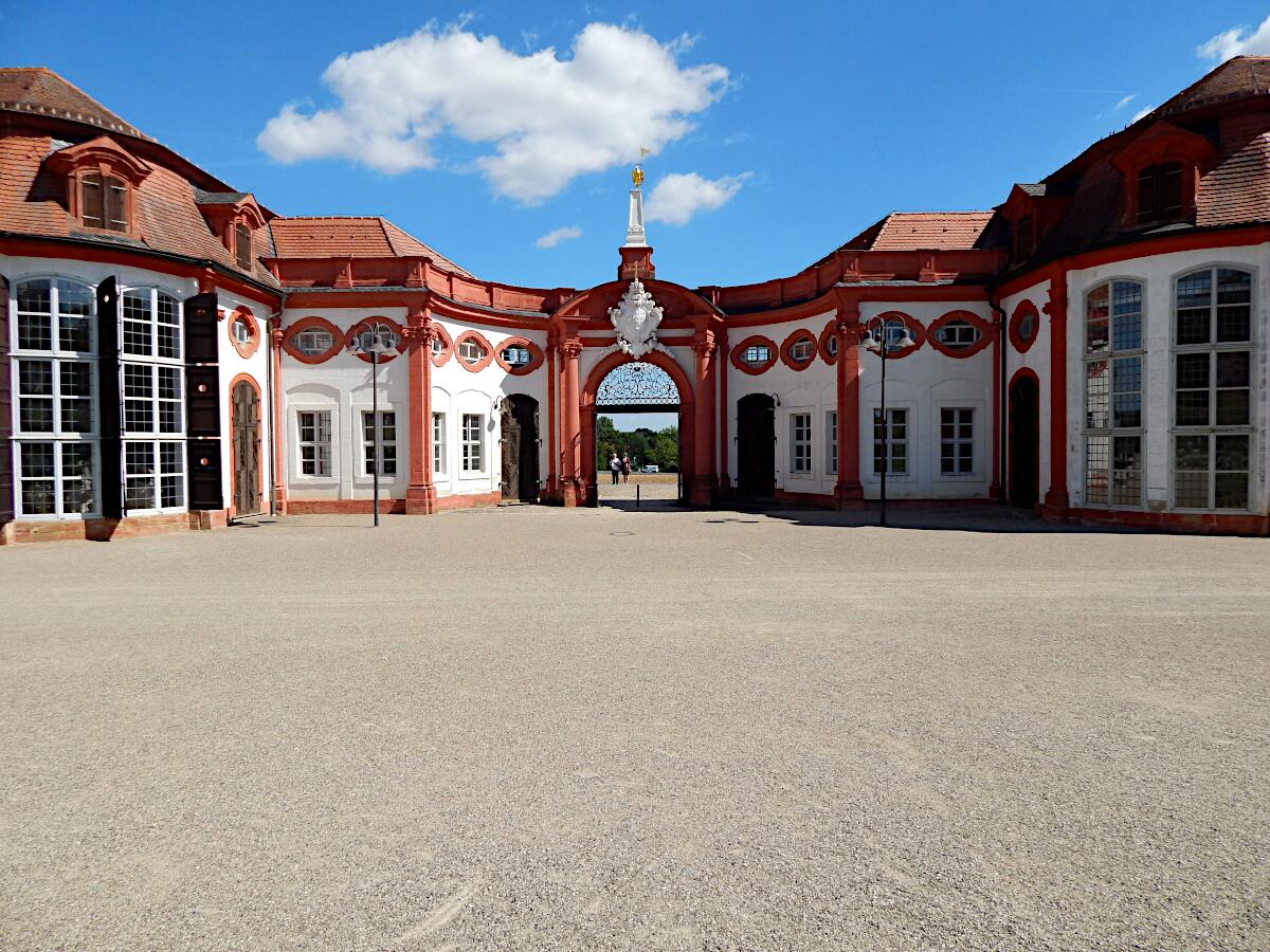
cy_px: 476
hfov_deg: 73.9
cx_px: 635
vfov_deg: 58.9
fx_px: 844
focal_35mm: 23
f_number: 6
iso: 125
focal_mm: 4
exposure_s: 1/500
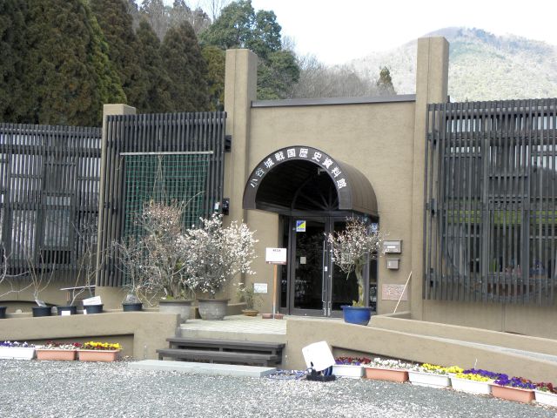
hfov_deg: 33.8
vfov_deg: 25.7
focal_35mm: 57
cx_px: 278
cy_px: 209
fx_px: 917
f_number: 3.6
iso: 64
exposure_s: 1/80
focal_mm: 10.29
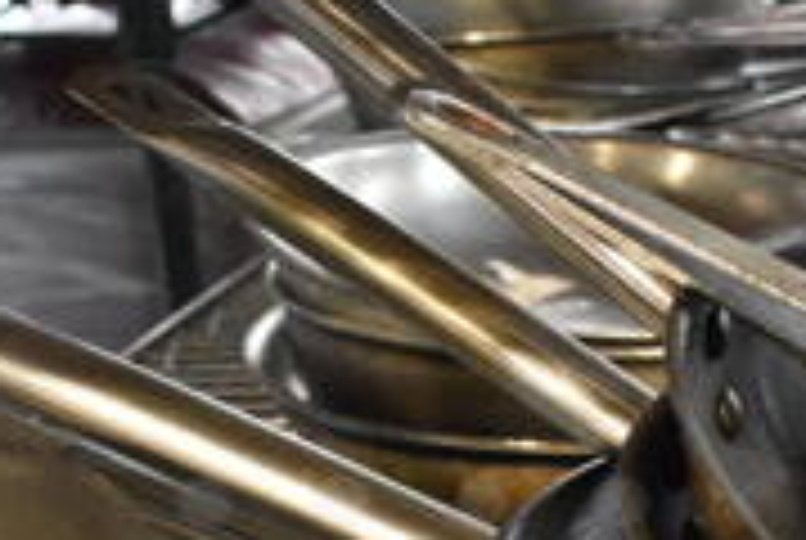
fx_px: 2063
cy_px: 684
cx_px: 482
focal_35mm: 92
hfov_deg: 22.1
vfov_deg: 14.4
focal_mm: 18
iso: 5000
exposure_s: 1/125
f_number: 3.5
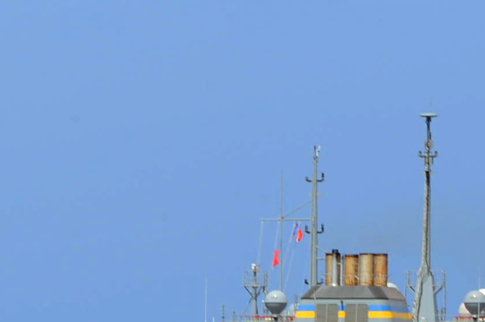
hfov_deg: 3.9
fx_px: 7090
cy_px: 517
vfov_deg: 2.6
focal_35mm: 527
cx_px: -294
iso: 200
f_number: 18
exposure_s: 1/125
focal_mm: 120
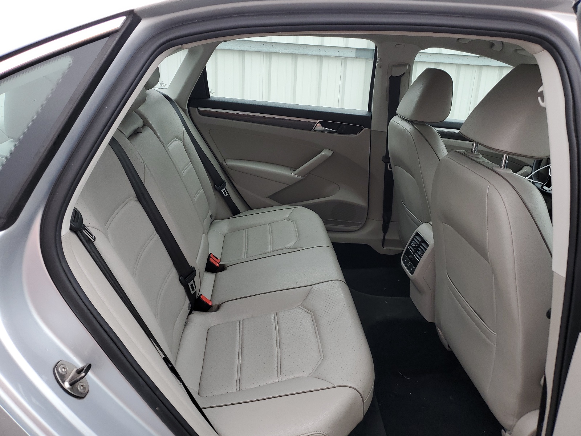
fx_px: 436
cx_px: 290
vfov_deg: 53.1
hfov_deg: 67.3
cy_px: 218
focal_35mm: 26
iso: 50
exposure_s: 1/244
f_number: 1.5
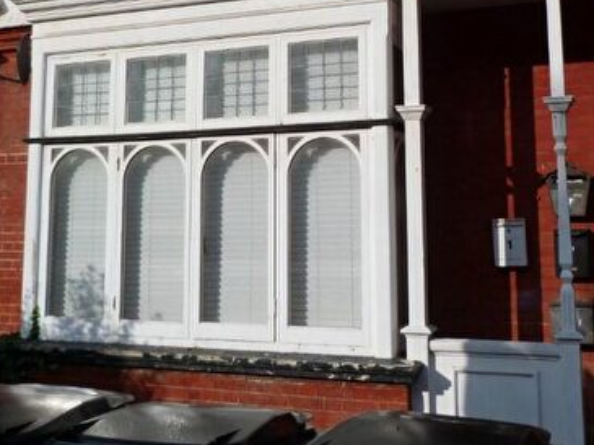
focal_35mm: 48
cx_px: 319
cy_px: 94
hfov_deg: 39.7
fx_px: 823
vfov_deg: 29.6
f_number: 2.8
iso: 80
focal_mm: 4.5
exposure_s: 1/2000
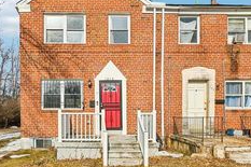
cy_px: 114
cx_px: 93
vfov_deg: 42.8
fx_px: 209
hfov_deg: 61.1
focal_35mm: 30
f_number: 8
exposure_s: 1/640
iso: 100
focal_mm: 14
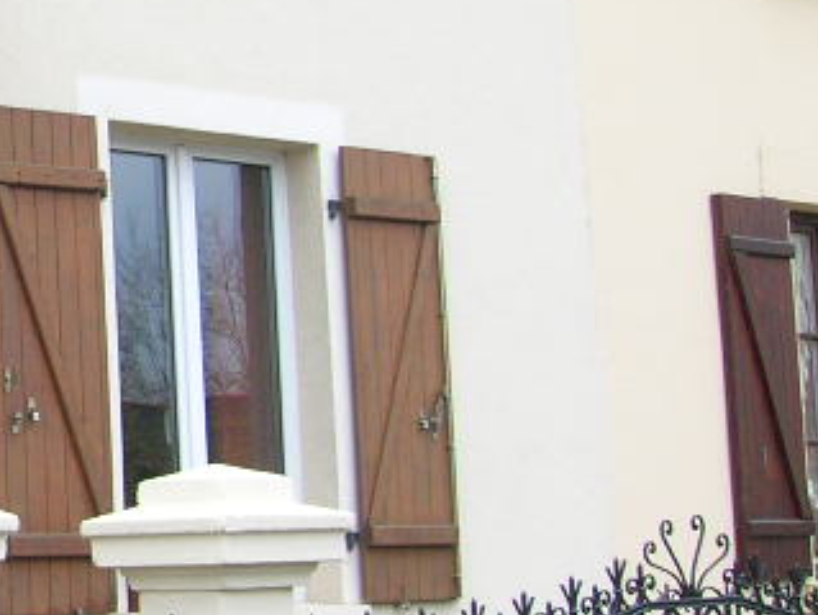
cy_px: 187
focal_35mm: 109
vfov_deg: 13.6
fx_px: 2579
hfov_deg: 16.4
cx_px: -431
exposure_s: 1/26.1
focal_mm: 5.7
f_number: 4.9
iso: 50
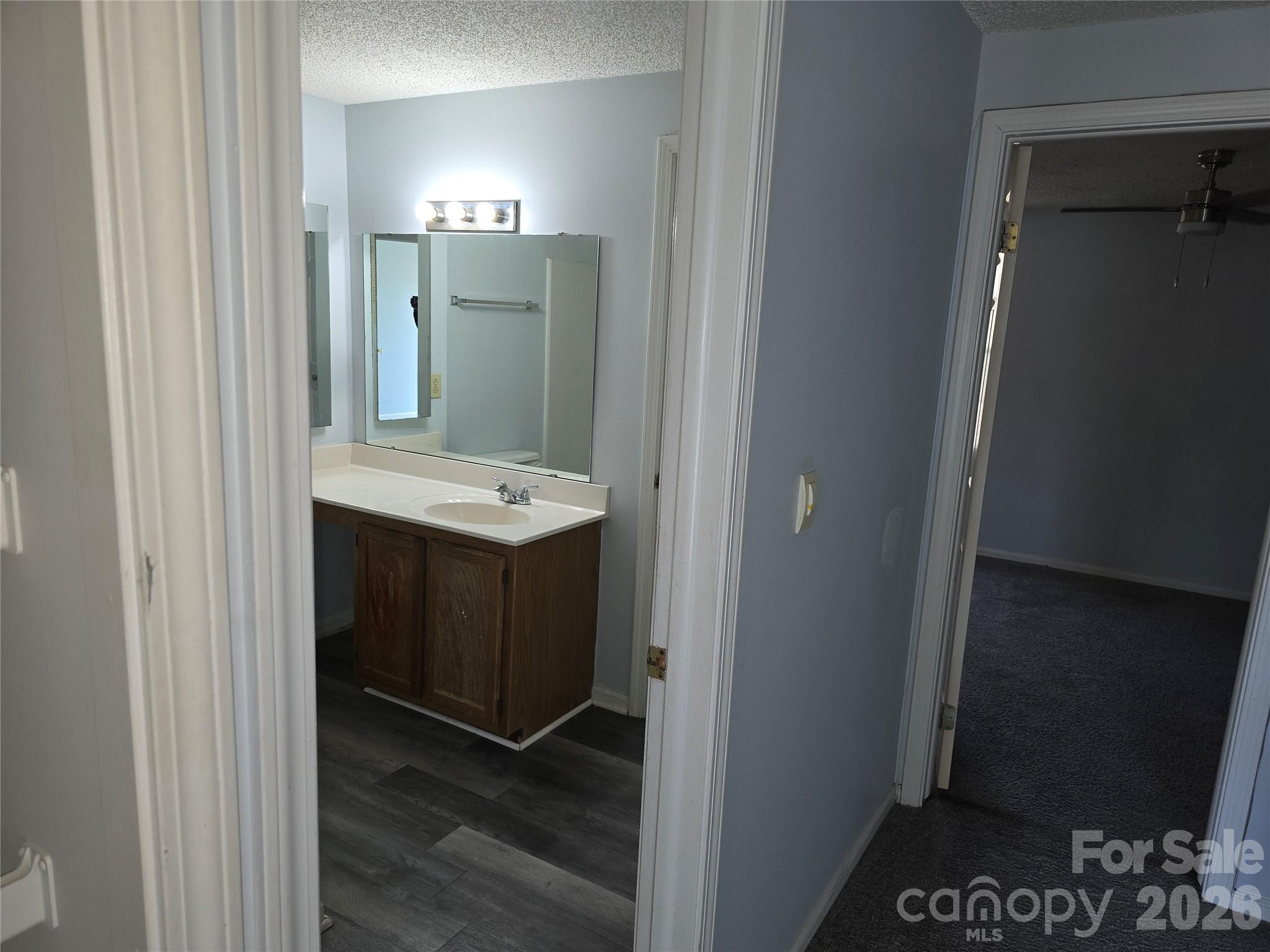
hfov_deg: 73.9
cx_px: 635
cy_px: 476
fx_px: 844
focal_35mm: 23
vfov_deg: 58.9
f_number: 1.7
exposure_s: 1/60
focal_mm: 6.3
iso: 64
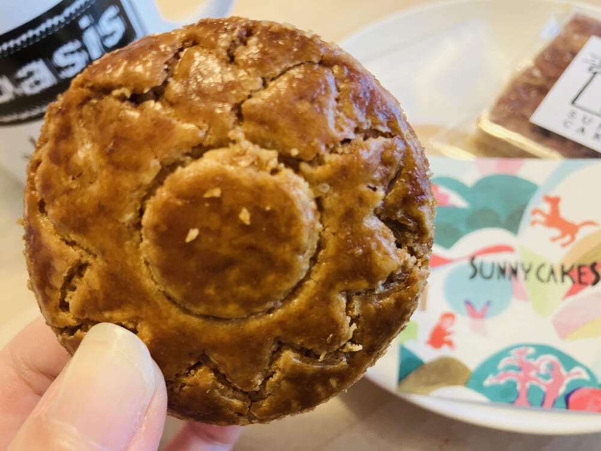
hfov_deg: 63.4
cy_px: 226
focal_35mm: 28
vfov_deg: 49.7
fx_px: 486
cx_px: 300
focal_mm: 3.99
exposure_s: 1/50
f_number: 1.8
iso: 80
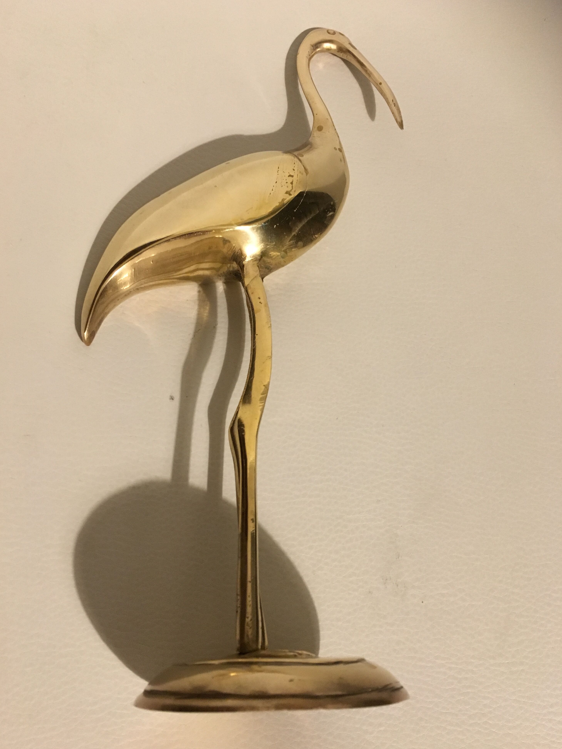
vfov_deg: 60.0
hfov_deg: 46.8
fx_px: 649
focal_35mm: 30
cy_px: 374
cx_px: 279
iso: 200
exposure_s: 1/20
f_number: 2.2
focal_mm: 4.15
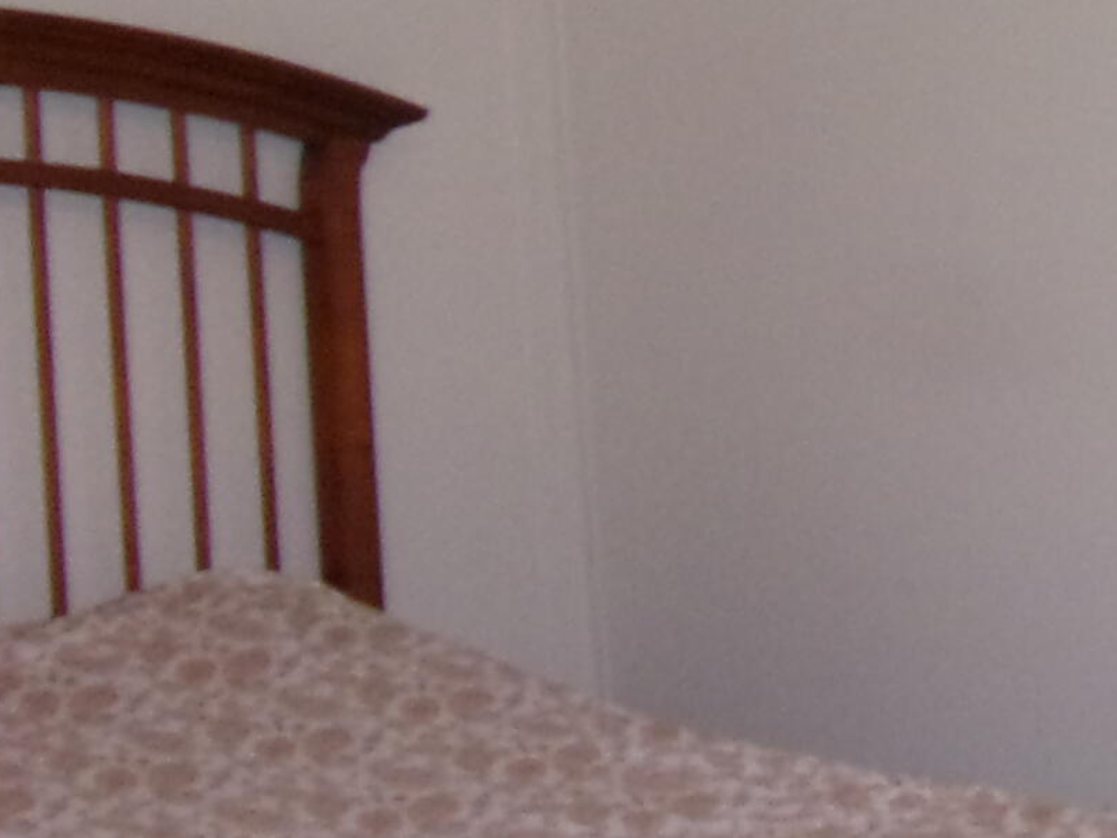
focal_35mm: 90
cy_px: -135
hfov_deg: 20.1
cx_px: 1431
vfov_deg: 15.9
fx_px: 2904
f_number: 3.3
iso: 200
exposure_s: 1/34
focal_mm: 4.3
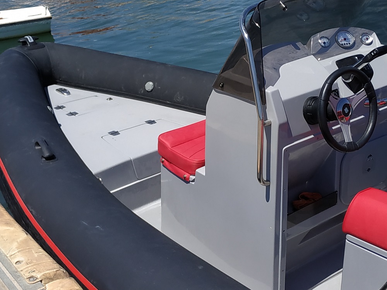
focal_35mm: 24
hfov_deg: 71.6
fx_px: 268
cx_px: 194
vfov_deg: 56.8
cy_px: 145
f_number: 1.9
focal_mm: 3.94
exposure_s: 1/2624
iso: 100
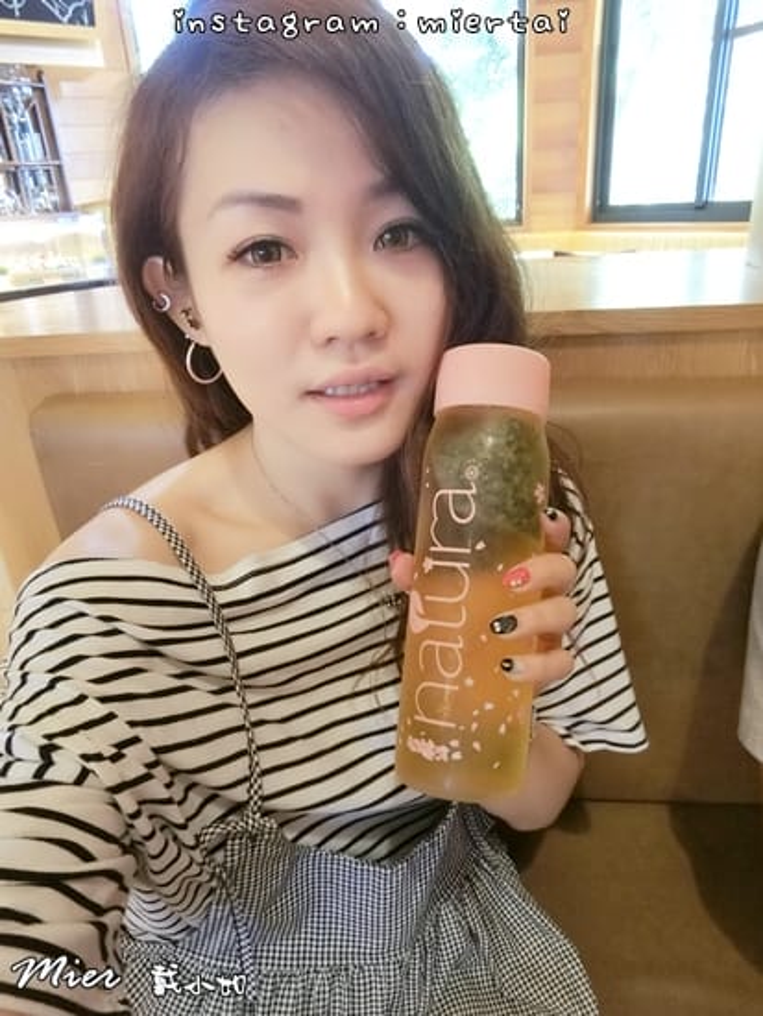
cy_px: 508
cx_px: 382
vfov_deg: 79.0
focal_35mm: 21
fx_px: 617
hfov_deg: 63.5
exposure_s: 1/30
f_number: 2.8
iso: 500
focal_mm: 4.58
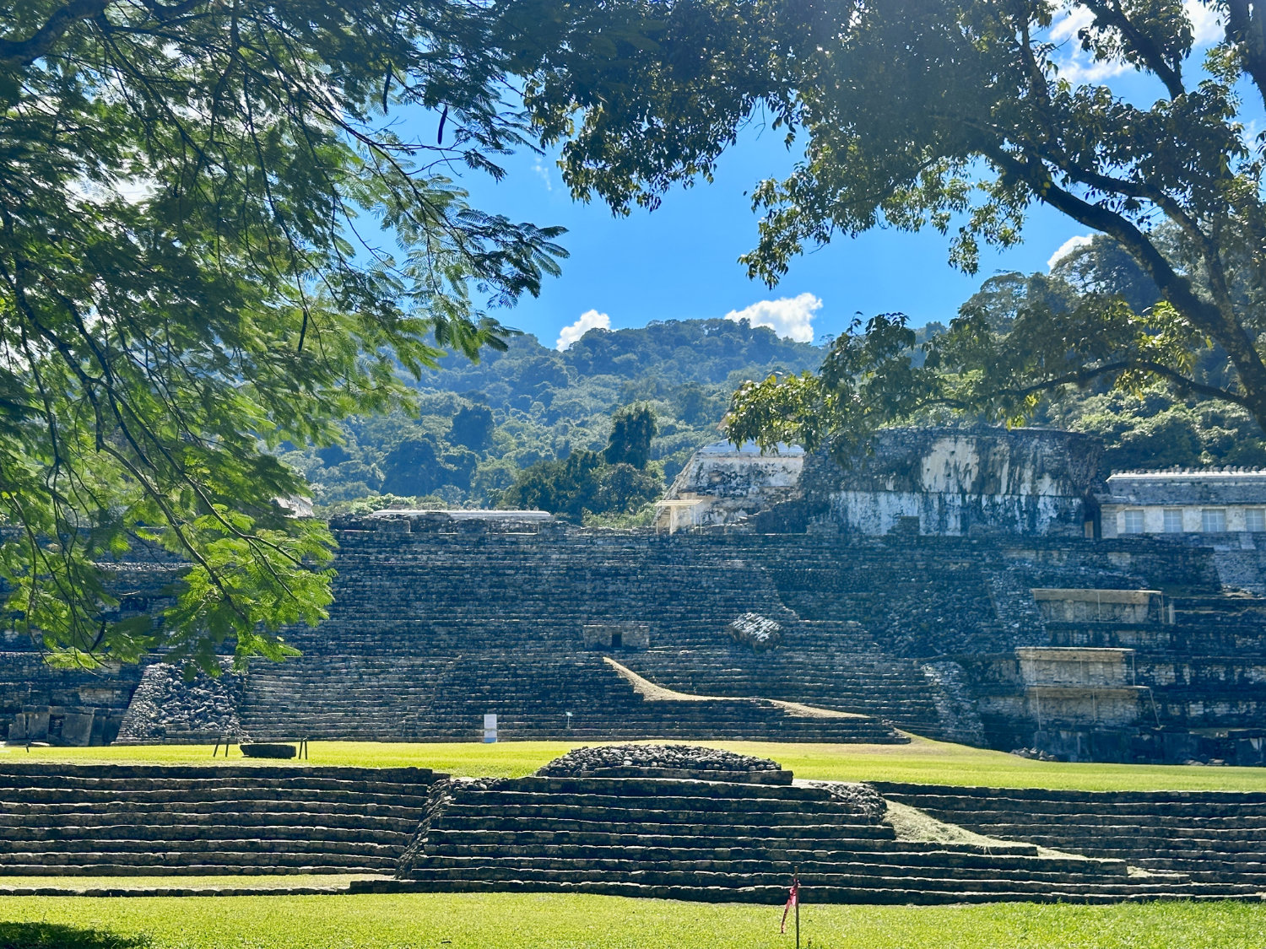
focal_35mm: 48
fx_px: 1755
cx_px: 633
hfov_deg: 39.7
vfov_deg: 30.3
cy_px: 474
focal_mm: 6.9
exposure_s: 1/2667
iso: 64
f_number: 1.8
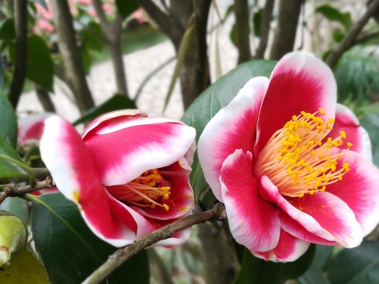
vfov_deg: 37.6
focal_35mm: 38
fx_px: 416
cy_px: 169
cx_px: 241
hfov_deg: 48.5
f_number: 4
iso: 100
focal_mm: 3.83
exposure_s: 1/40
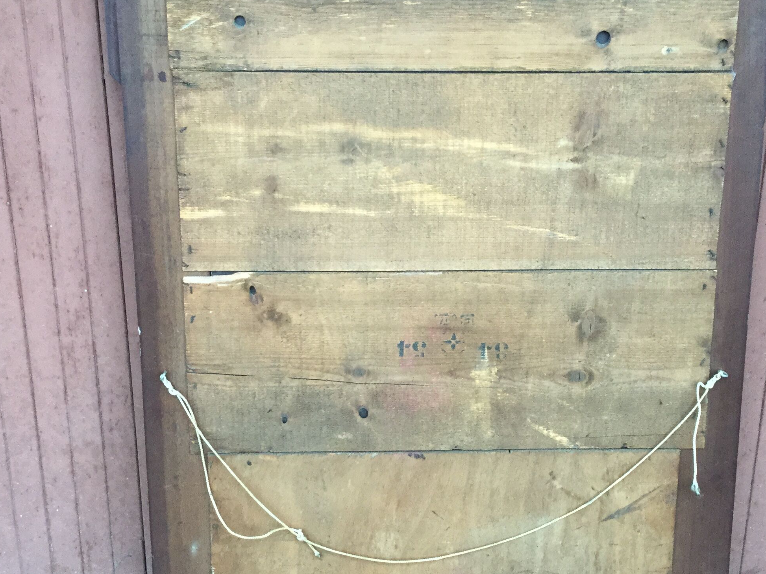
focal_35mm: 52
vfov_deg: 28.0
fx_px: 1151
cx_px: 411
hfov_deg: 36.8
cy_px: 302
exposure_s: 1/33
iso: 50
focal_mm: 3.3
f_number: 2.4
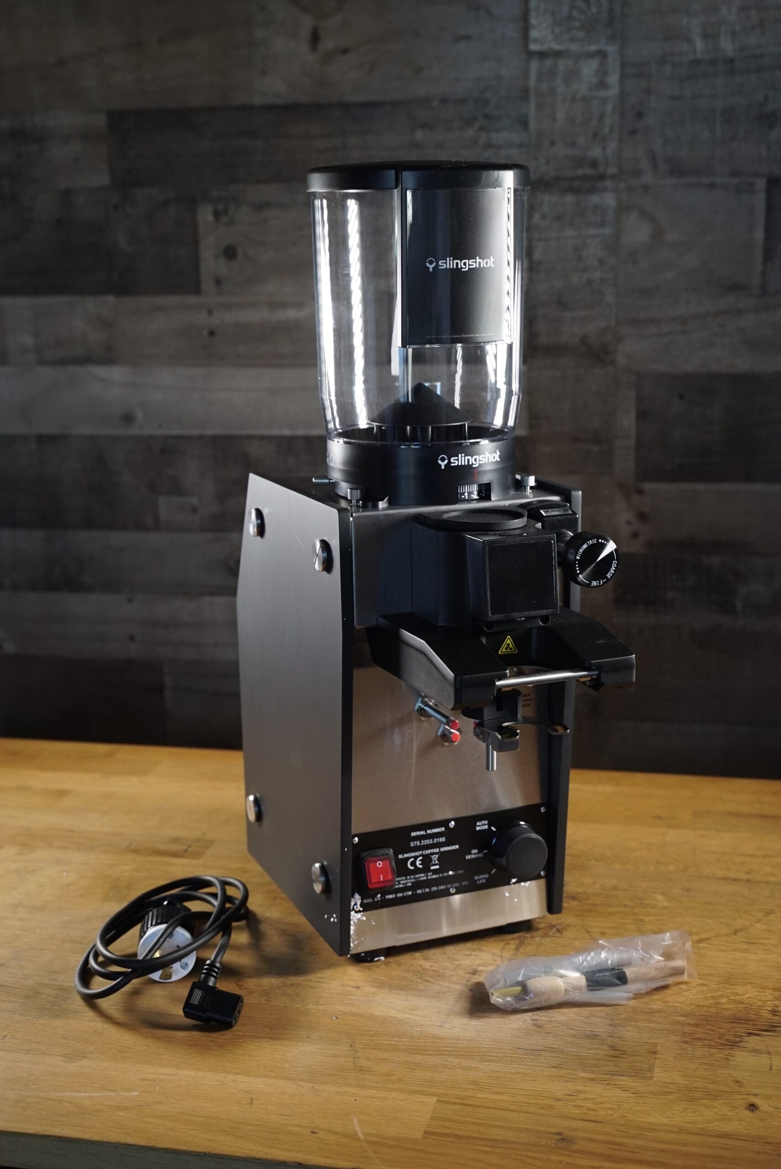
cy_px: 584
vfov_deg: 41.1
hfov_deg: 28.1
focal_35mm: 48
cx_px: 390
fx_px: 1560
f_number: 5.6
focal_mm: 48
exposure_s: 1/125
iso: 1600
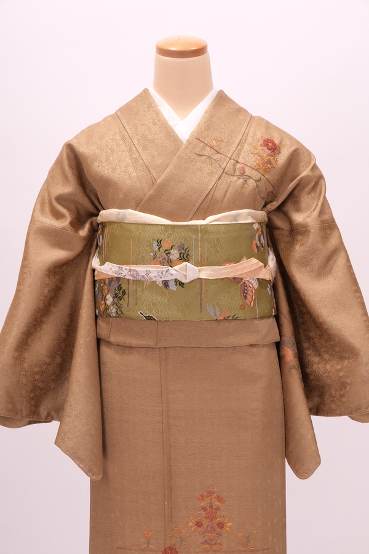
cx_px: 184
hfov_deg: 11.4
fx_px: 1845
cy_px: 277
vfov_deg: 17.1
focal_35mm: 120
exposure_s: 1/125
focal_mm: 80
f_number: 8
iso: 1000
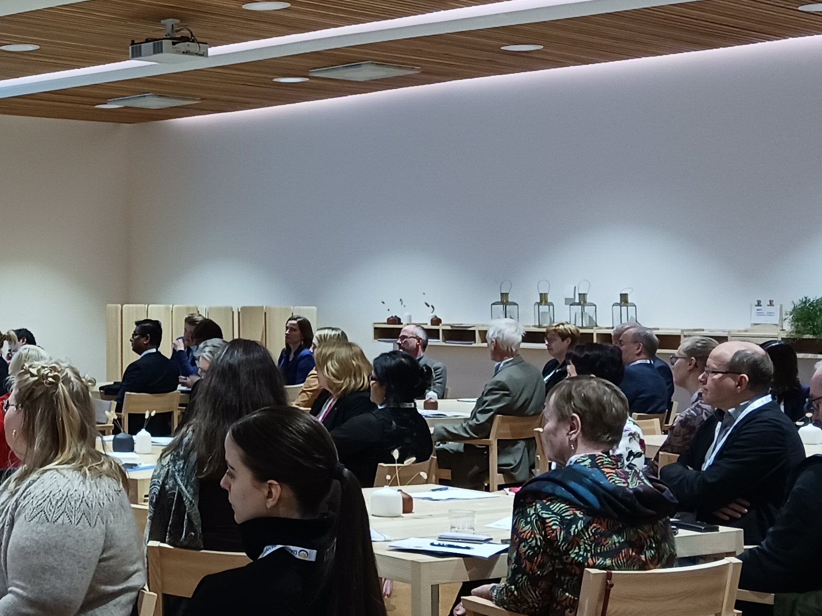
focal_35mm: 69
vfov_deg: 21.3
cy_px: 255
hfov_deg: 26.3
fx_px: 1638
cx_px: -53
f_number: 1.8
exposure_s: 1/33.3
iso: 160
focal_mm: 4
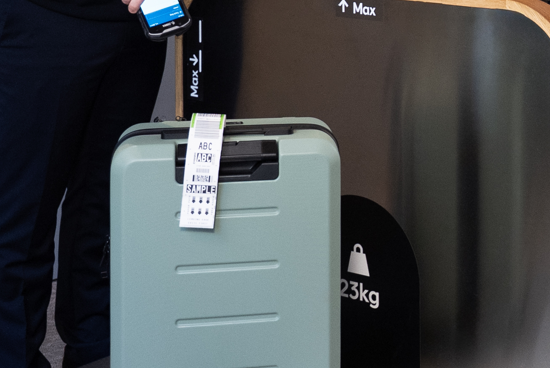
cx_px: 695
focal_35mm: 98
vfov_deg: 13.2
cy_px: -165
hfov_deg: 19.3
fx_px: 1503
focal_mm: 30.4
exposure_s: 1/100
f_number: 2.8
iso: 1000
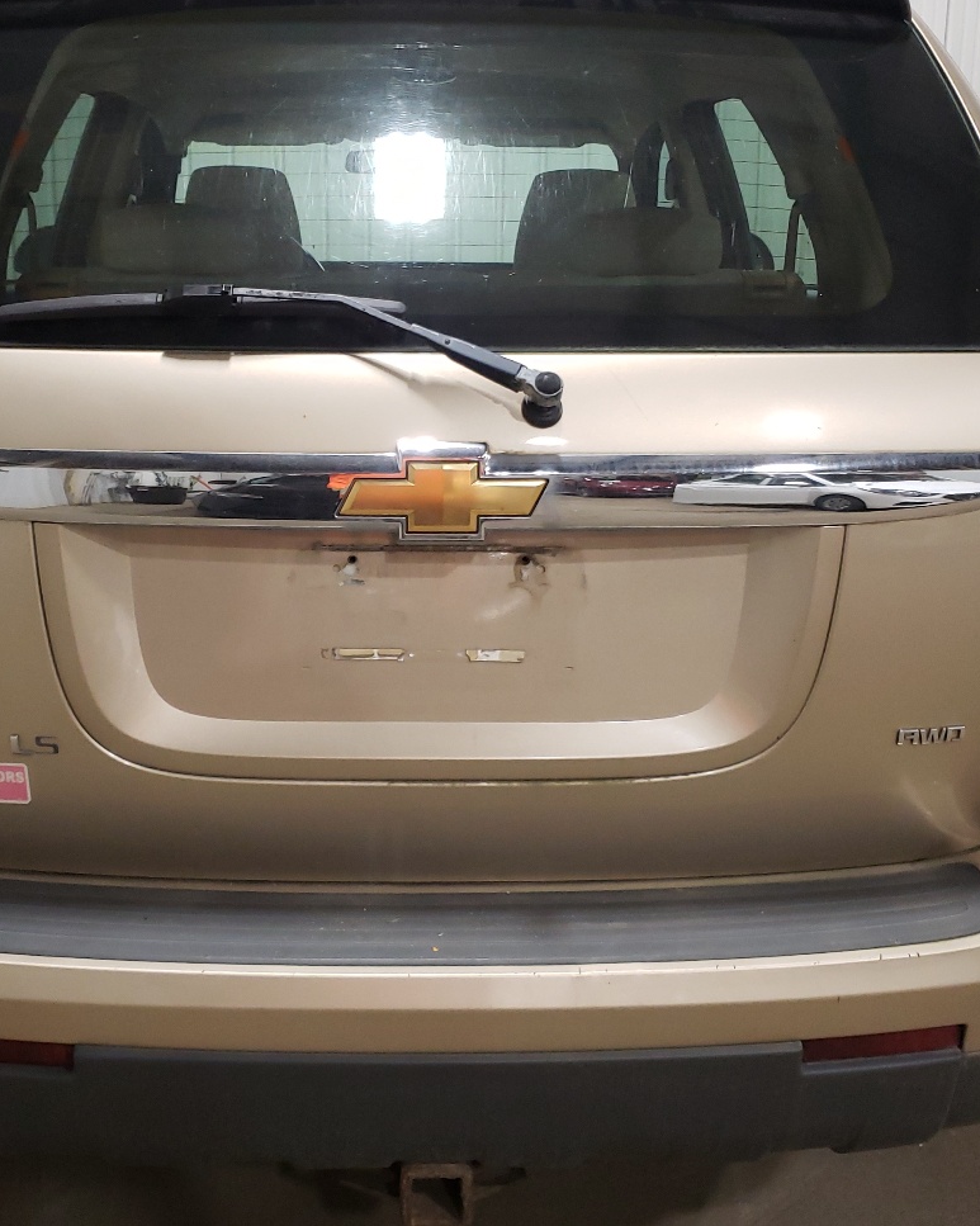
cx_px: 404
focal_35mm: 42
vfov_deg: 43.7
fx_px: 1523
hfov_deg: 35.6
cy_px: 527
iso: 243
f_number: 1.5
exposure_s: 1/60.2
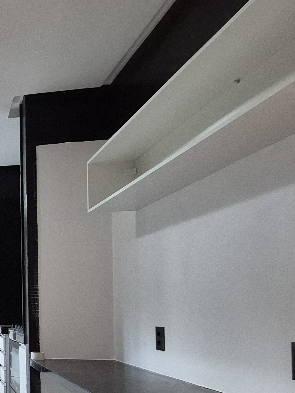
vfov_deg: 48.9
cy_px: 305
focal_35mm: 36
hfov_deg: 26.9
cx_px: -156
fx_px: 409
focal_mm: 1.74
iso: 320
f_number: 2.2
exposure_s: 1/60
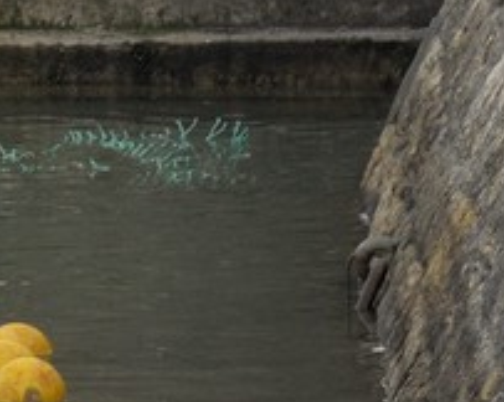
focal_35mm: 722
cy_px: -501
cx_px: -770
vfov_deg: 2.1
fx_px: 10755
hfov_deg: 2.7
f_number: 6
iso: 100
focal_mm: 65
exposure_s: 1/160
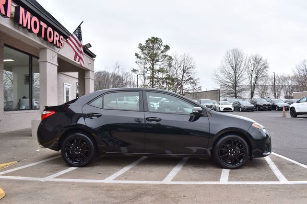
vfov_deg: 47.9
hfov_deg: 67.4
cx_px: 154
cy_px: 102
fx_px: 230
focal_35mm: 27
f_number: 10
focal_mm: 18
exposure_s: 1/250
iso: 400
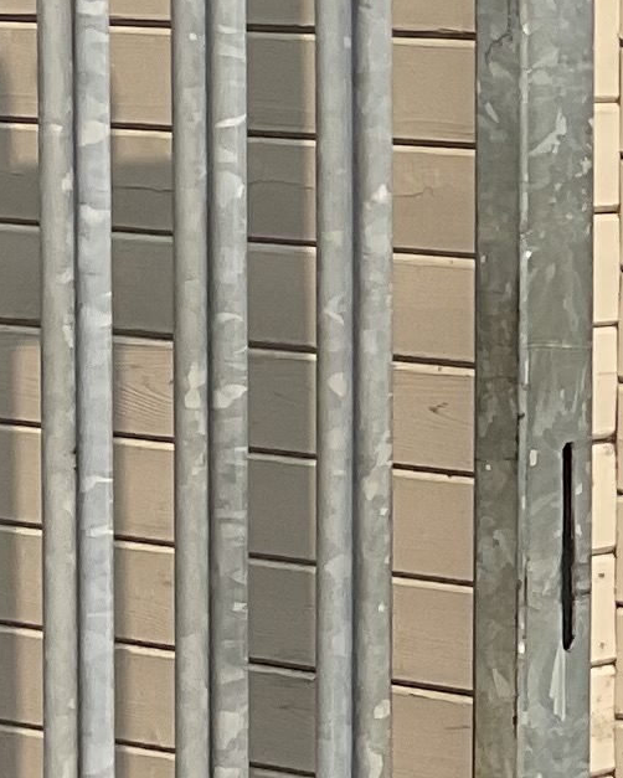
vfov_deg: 10.6
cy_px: 202
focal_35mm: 182
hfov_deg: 8.1
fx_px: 4193
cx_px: 1267
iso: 16
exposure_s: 1/1675
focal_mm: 3
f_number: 1.8
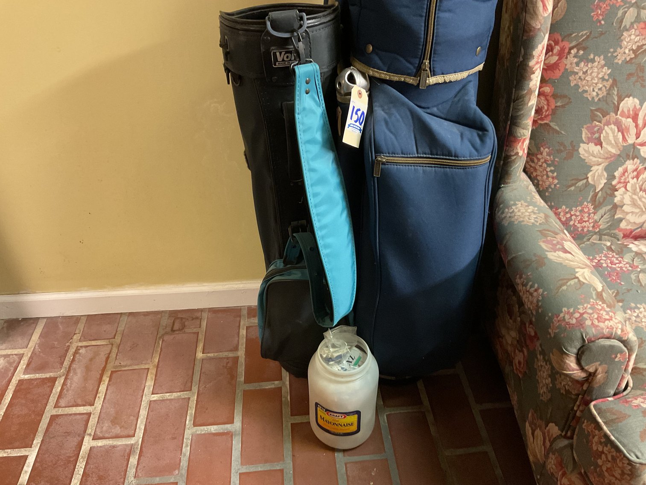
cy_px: 242
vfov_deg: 48.2
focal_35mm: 29
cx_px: 323
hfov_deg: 61.7
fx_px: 541
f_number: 1.8
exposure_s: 1/30
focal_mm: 3
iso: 320
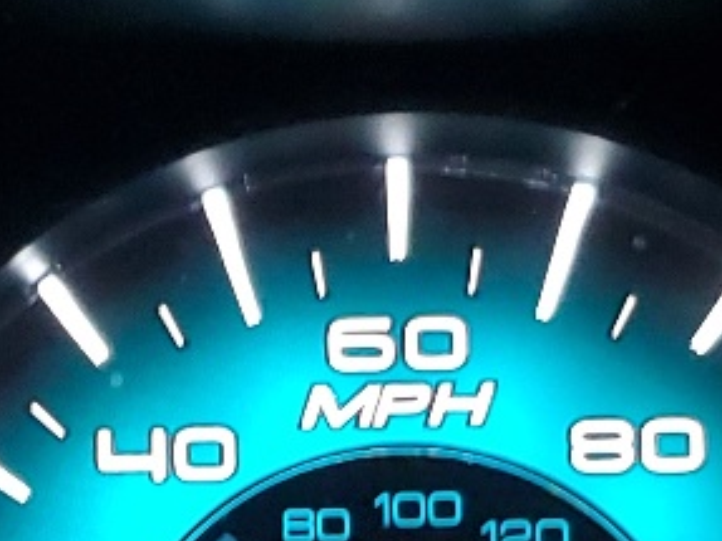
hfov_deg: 13.6
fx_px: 3023
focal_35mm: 145
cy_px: 747
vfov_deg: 10.0
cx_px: 302
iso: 306
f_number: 1.5
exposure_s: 1/25
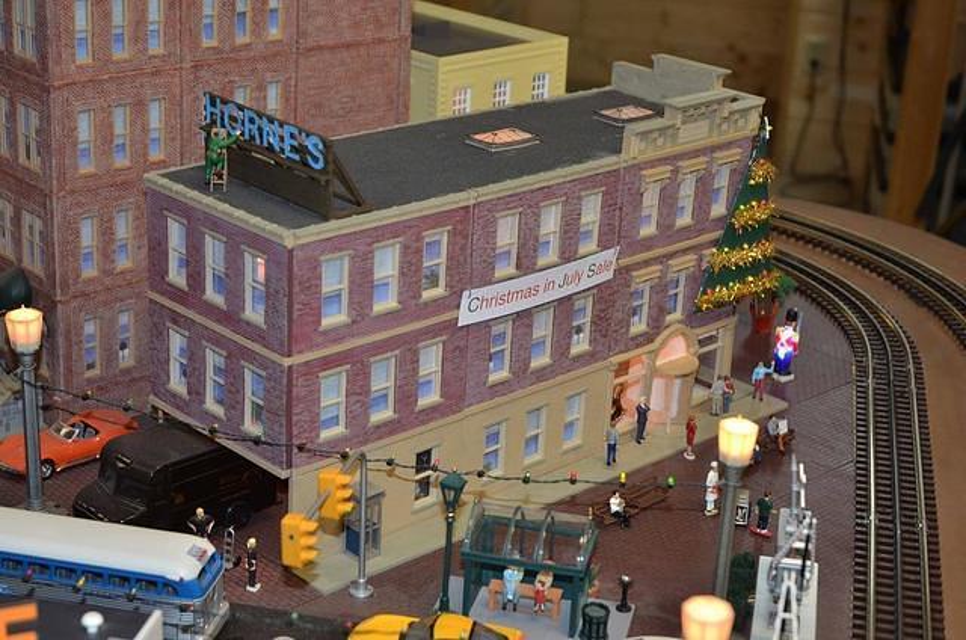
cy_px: 320
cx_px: 483
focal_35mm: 66
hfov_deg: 30.6
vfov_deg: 20.5
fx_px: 1767
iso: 800
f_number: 4.2
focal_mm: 44
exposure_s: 1/60
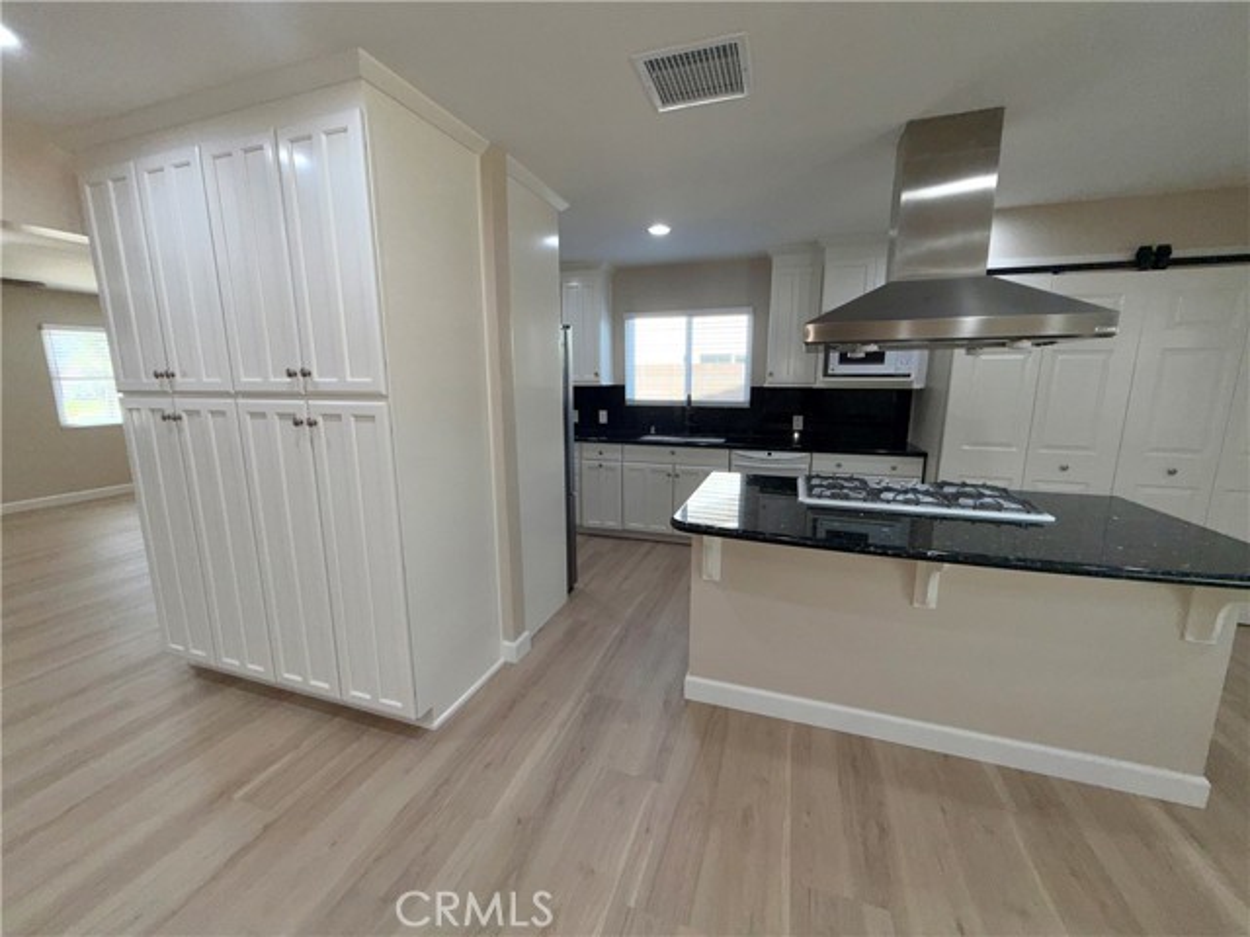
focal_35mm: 14
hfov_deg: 102.1
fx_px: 506
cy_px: 468
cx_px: 625
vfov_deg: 85.7
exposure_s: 1/128
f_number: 2.2
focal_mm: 2.22
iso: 16
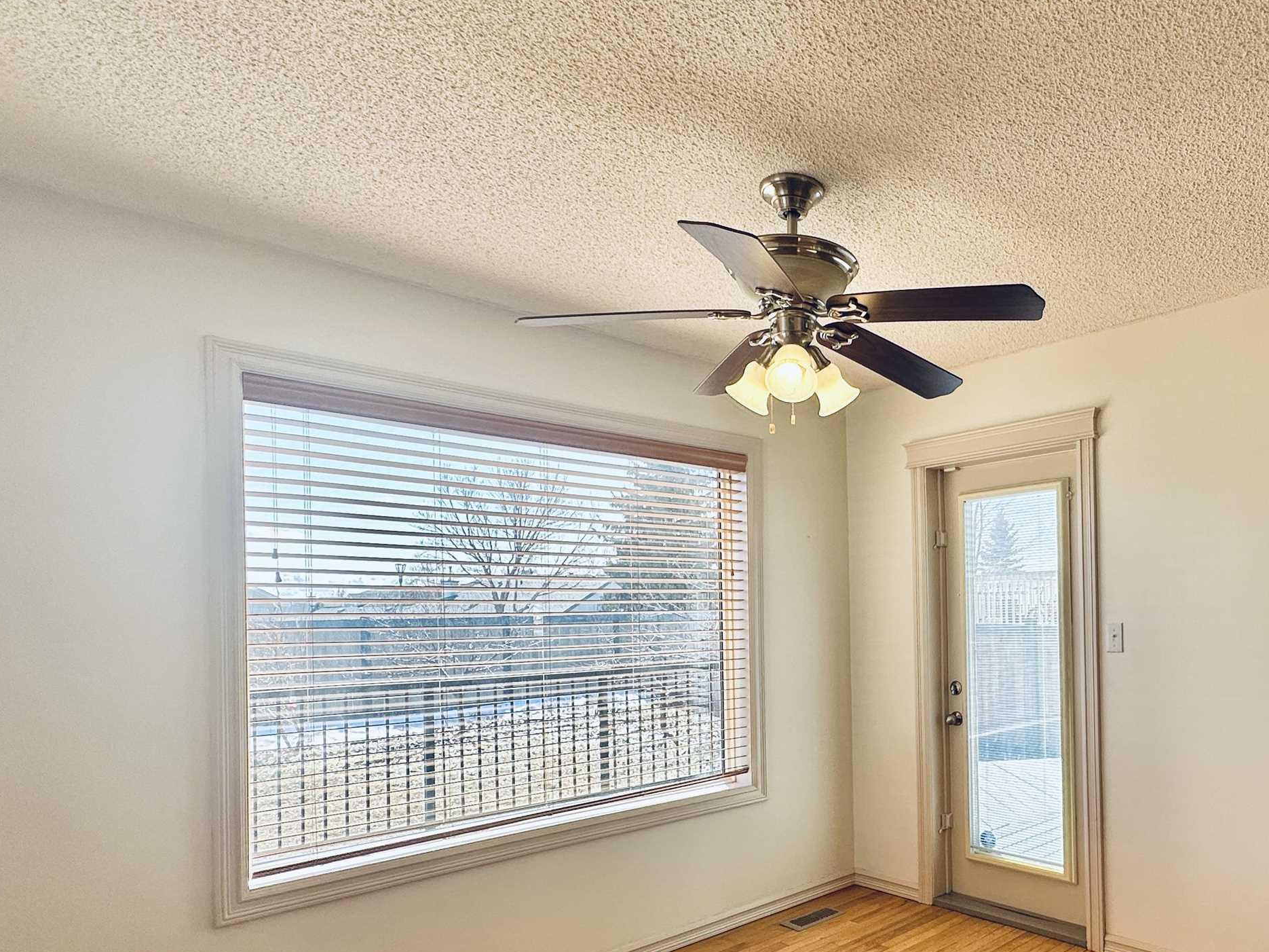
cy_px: 613
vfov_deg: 57.9
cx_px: 916
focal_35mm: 23
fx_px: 843
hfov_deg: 70.1
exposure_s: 1/447
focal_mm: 2.22
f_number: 2.2
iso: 40
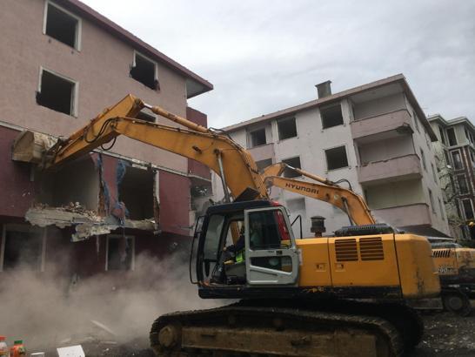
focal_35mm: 29
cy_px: 178
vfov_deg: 48.3
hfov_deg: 61.6
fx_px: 398
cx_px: 238
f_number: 2.2
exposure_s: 1/651
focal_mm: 4.15
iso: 25
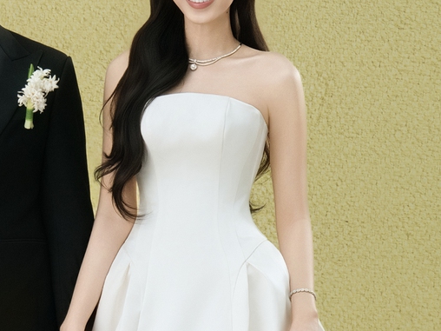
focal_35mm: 227
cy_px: 371
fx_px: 2892
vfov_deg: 6.5
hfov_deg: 8.7
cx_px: 156
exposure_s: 1/160
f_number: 9
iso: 400
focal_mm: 60
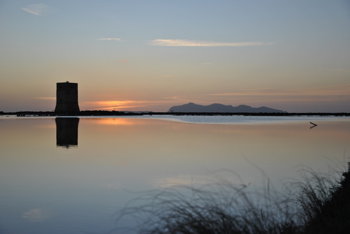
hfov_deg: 33.4
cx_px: 175
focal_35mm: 60
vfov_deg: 22.7
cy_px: 117
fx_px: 584
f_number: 4.5
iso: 200
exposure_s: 1/400
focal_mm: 40
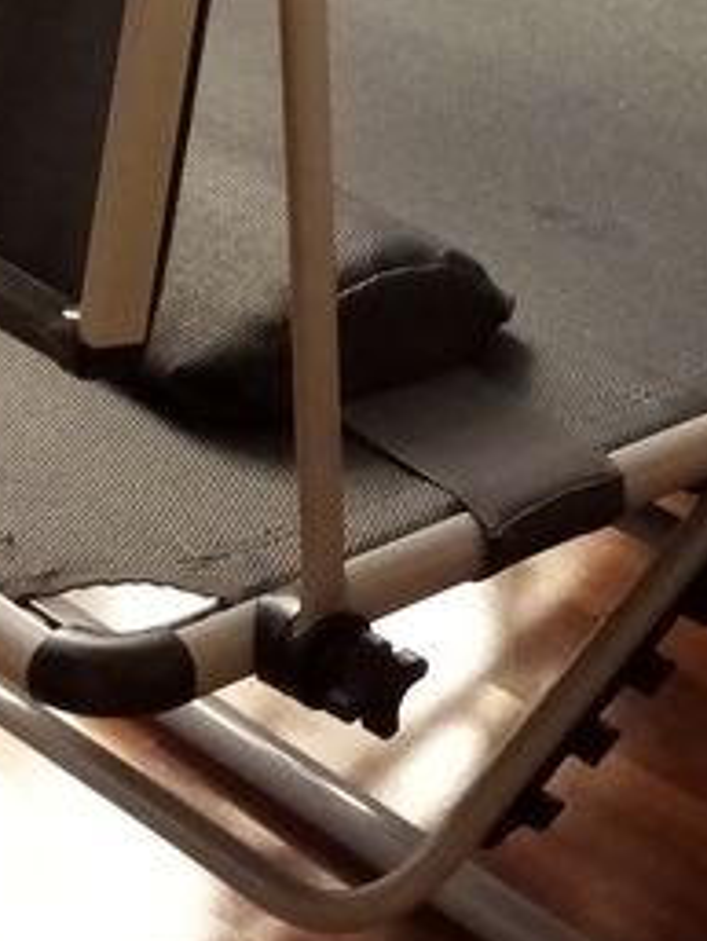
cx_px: 791
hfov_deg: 14.3
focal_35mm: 101
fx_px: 2748
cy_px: 275
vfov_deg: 19.3
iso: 758
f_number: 1.8
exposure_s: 1/25
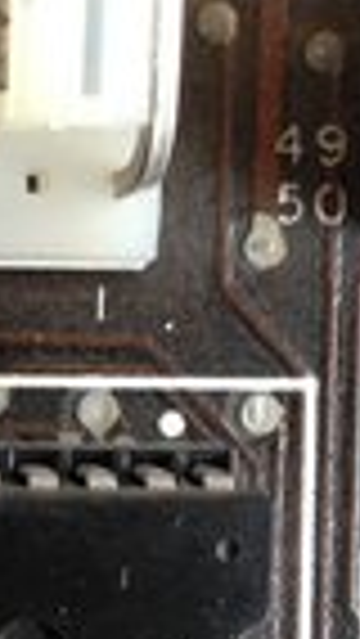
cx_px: -270
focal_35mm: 114
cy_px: 495
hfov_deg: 10.1
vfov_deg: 18.6
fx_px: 1932
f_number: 2.4
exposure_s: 1/20
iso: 320
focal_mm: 4.12
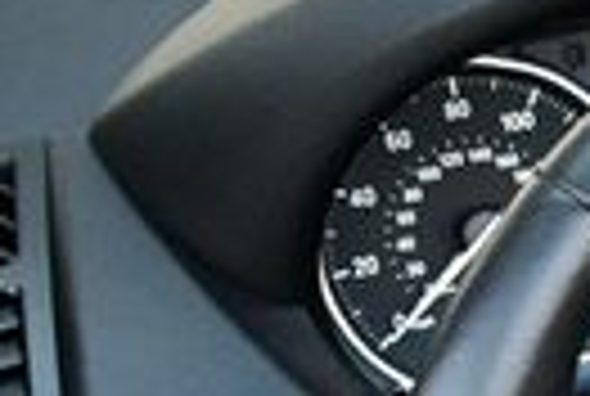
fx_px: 3532
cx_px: 1369
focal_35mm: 215
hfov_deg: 8.7
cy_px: 788
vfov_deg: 6.2
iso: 800
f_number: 3.8
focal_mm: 22
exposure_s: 1/250
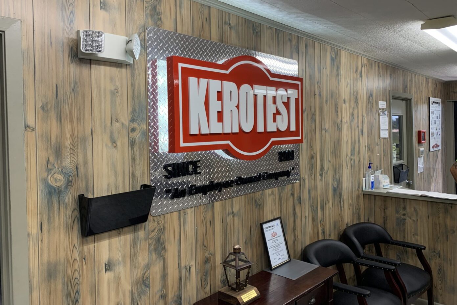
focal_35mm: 28
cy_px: 131
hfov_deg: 65.5
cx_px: 226
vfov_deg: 46.3
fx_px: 355
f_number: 1.8
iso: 64
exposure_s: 1/60
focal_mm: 4.25
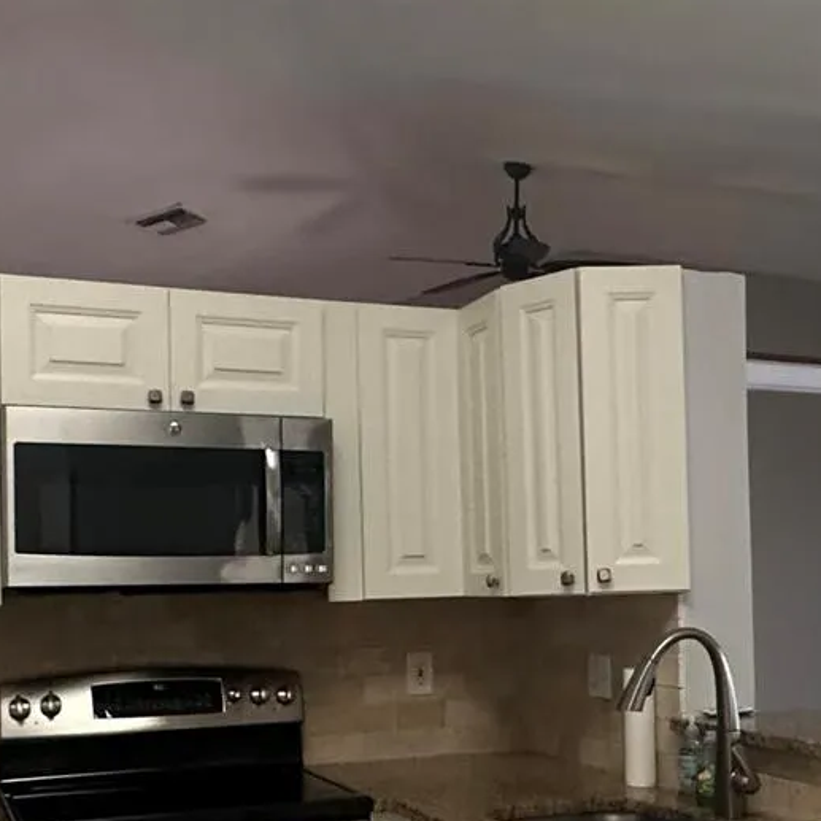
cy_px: 576
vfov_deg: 34.2
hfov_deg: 34.4
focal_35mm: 49
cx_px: 538
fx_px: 1315
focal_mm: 2.22
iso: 500
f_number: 2.2
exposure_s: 1/60
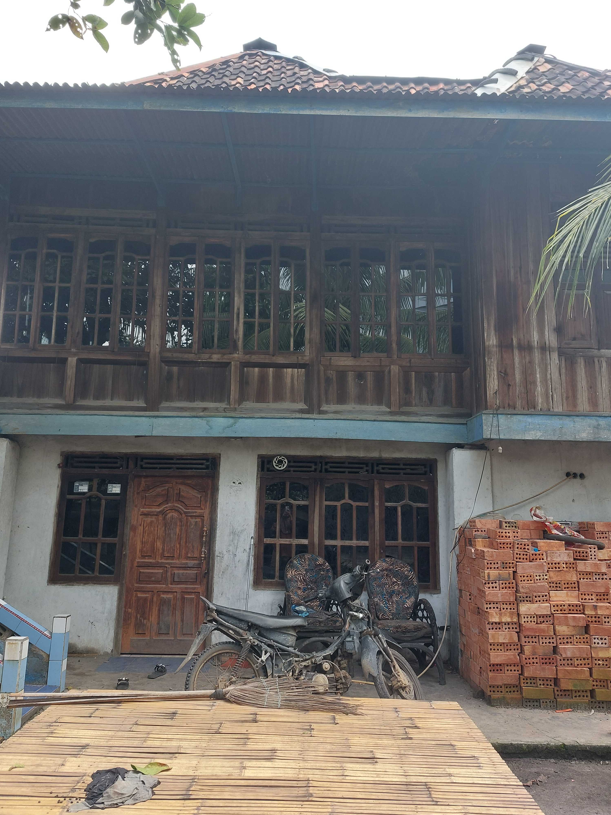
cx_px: 305
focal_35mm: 29
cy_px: 359
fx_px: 682
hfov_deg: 48.2
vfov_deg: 61.5
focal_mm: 5.23
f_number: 1.8
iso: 32
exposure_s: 1/120
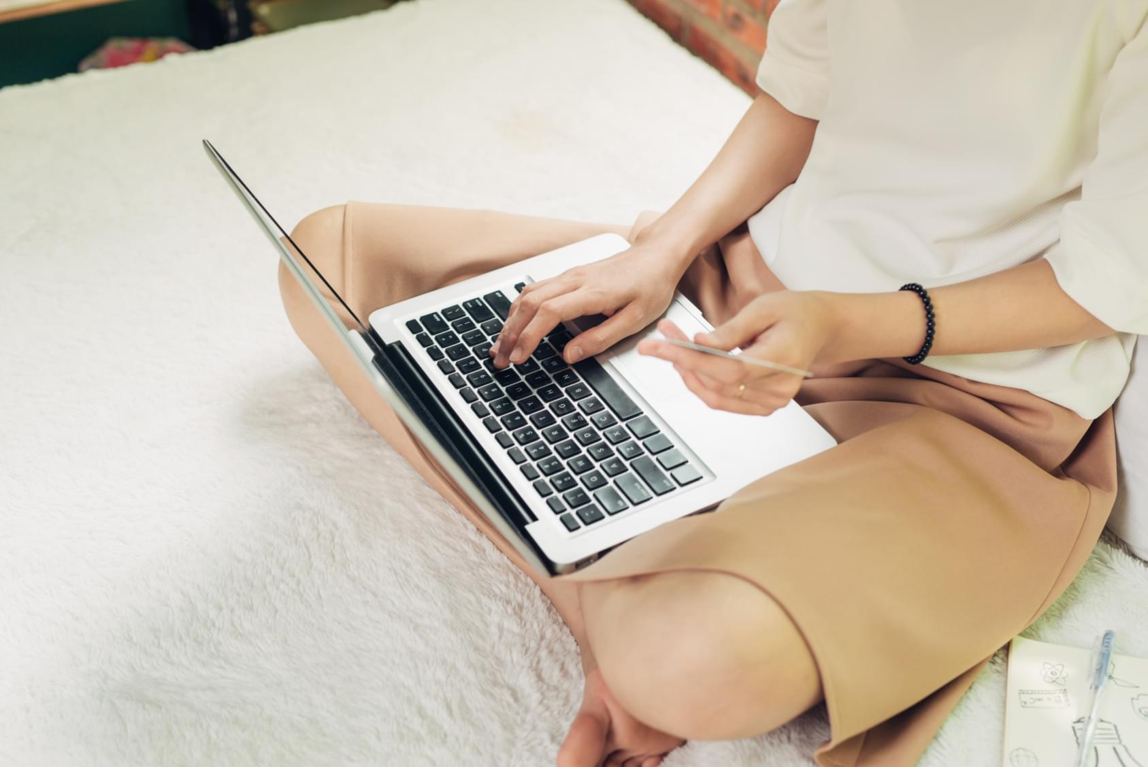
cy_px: 384
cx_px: 574
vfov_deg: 27.0
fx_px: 1595
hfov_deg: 39.6
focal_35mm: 50
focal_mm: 50
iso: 200
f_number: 3.5
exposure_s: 1/250
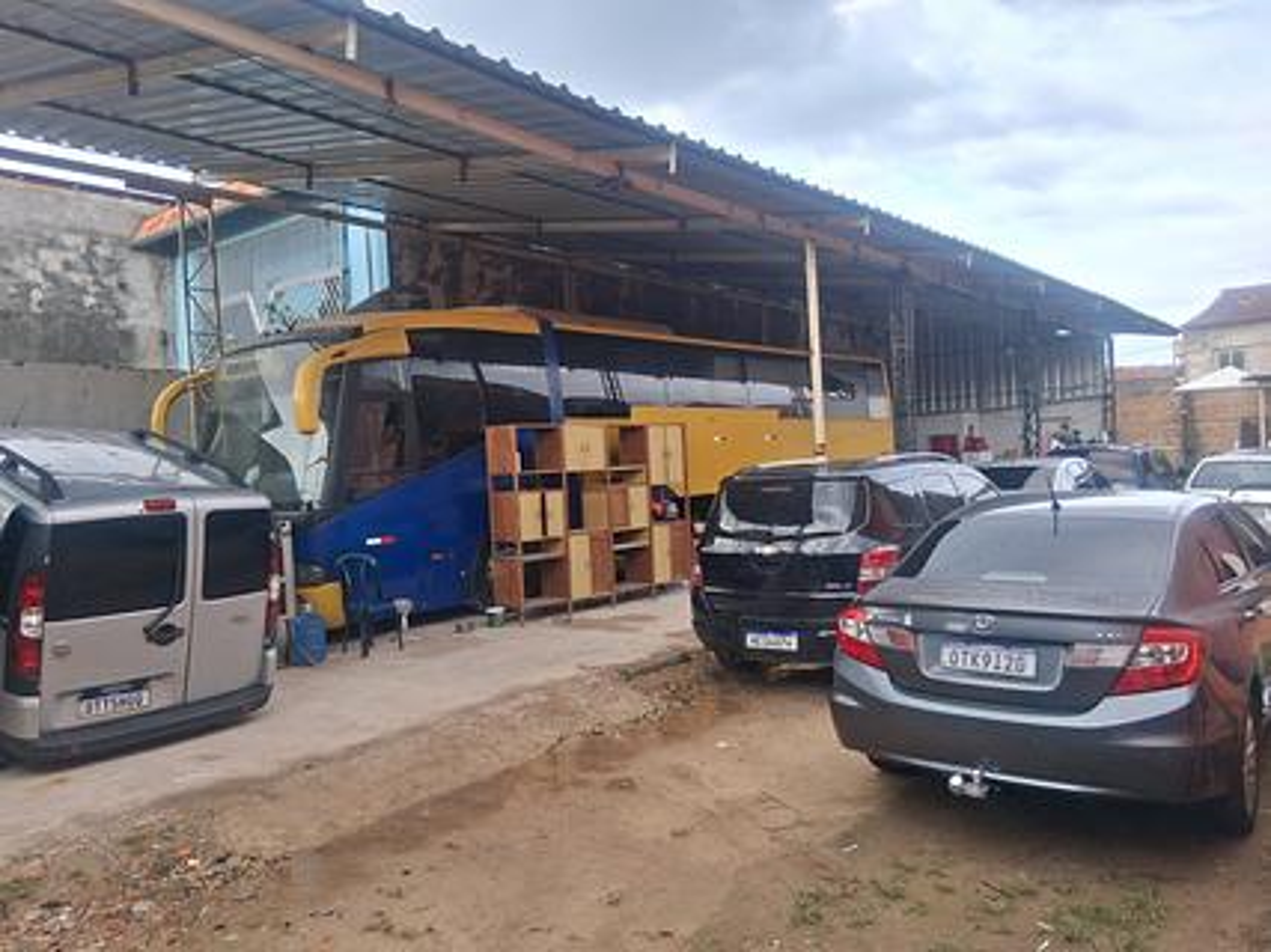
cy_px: 476
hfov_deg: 67.3
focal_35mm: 26
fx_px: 954
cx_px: 636
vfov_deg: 53.0
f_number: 1.8
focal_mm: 3.98
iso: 40
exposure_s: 1/120
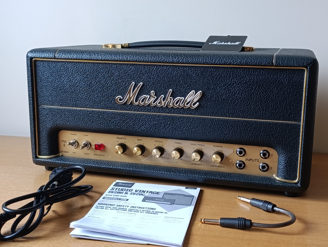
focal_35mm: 23
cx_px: 164
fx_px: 218
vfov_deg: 59.0
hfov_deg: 73.8
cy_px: 124
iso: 1000
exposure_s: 1/100
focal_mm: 6.14
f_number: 1.6
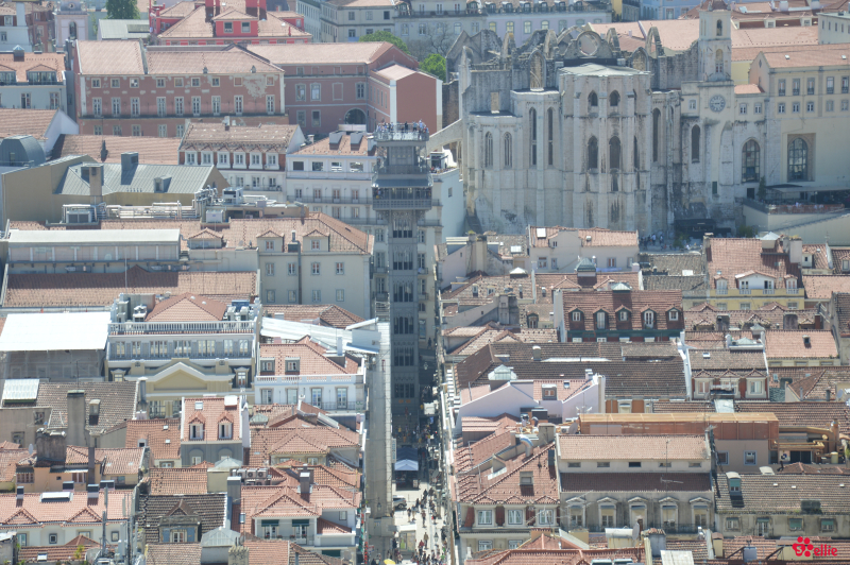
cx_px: 425
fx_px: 3256
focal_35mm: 138
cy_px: 282
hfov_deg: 14.9
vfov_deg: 9.9
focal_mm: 92
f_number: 7.1
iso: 100
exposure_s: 1/200
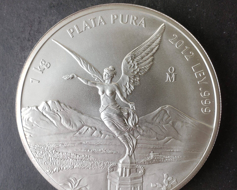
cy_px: 108
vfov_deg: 43.3
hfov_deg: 52.8
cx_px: 119
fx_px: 238
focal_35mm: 34
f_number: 2.4
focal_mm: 4.3
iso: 100
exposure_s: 1/120
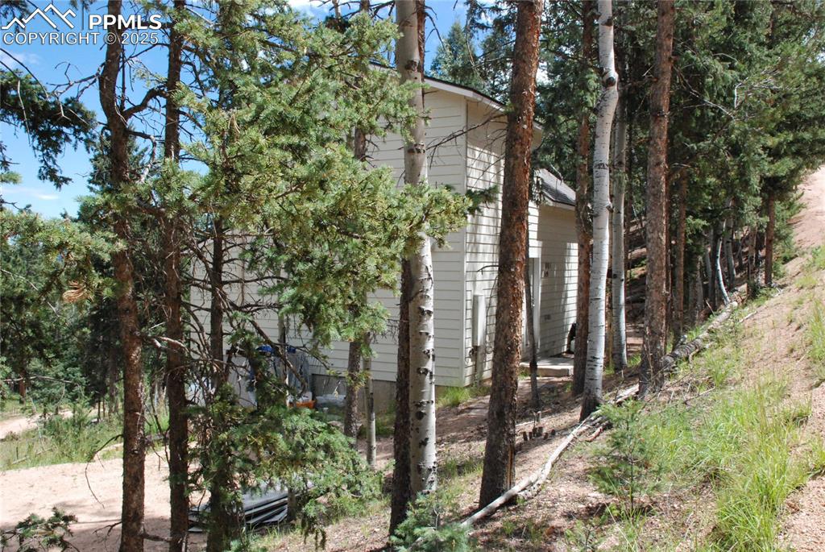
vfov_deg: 40.1
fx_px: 757
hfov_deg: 57.2
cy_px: 276
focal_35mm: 33
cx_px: 412
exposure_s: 1/640
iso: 1600
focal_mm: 22
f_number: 13
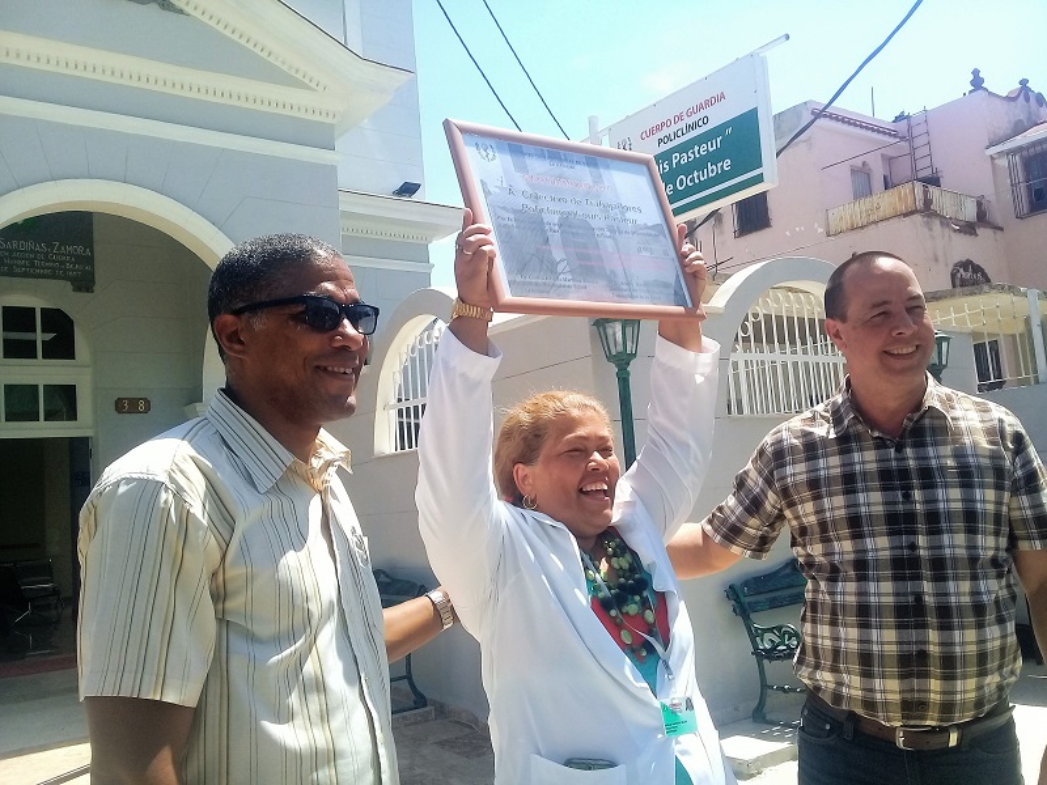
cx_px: 524
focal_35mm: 31
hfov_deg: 58.4
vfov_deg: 45.4
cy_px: 392
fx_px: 938
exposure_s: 1/646
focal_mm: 3.3
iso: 50
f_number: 2.2
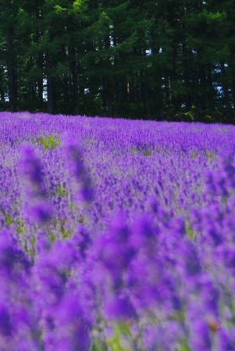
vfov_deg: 20.1
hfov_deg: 12.1
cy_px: 94
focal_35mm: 101
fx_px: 988
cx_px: -234
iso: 100
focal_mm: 24
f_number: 5
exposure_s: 1/640
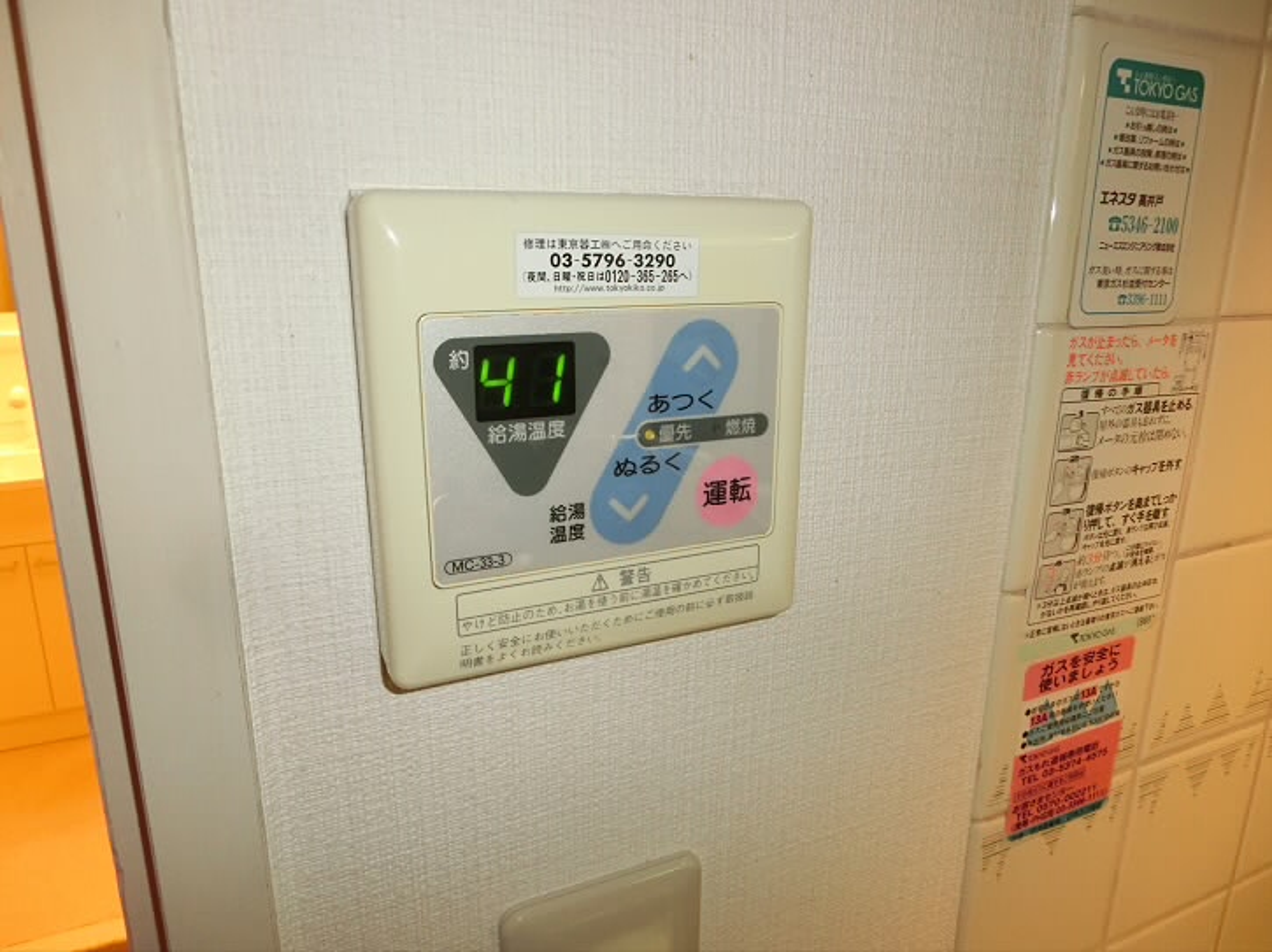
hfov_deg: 71.6
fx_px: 881
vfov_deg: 56.8
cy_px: 476
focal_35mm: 24
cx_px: 636
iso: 400
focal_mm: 4.24
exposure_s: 1/30
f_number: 3
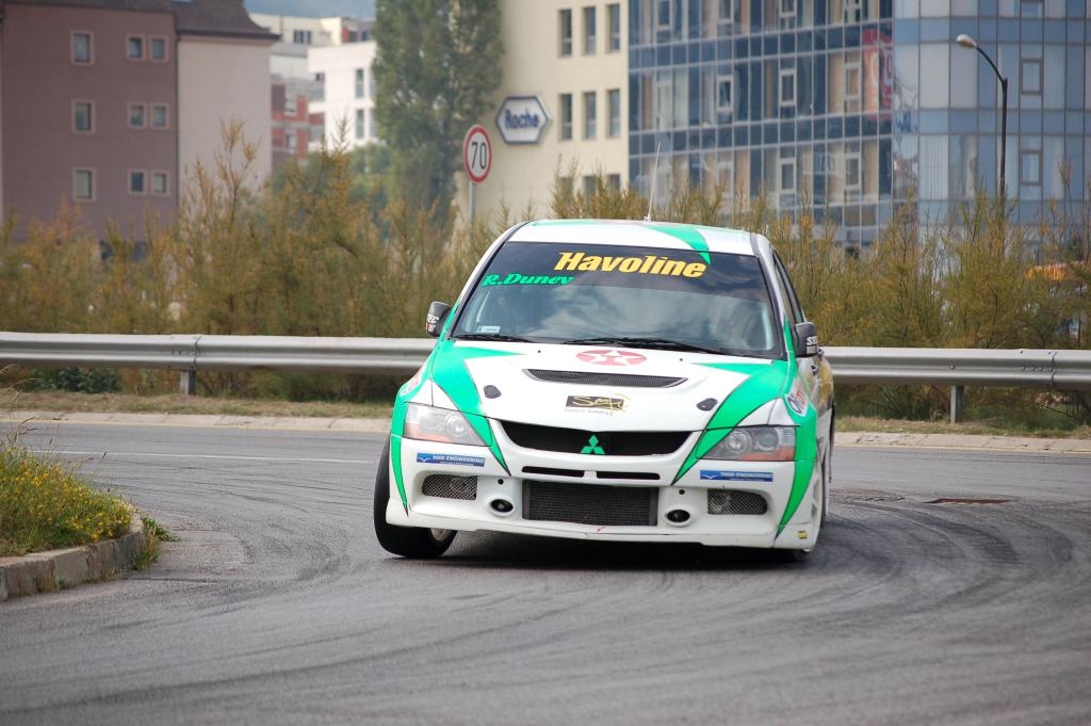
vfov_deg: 7.5
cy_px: 363
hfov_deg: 11.2
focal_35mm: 183
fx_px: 5541
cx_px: 546
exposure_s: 1/1000
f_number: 5
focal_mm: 122
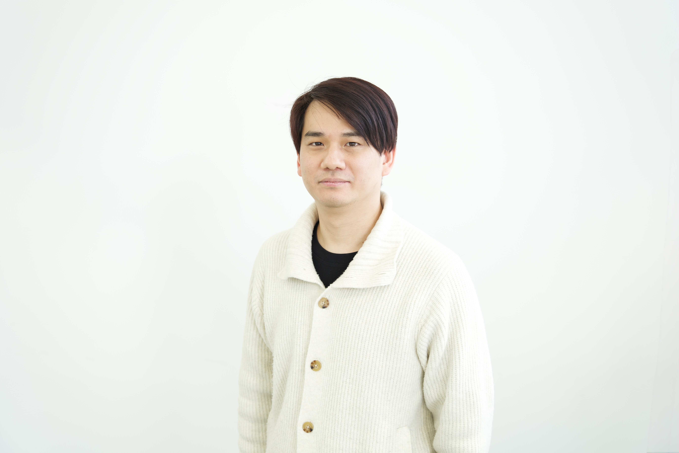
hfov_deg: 45.9
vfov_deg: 31.5
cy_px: 226
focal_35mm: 42
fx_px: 802
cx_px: 340
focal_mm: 42.5
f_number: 3.2
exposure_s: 1/50
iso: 250
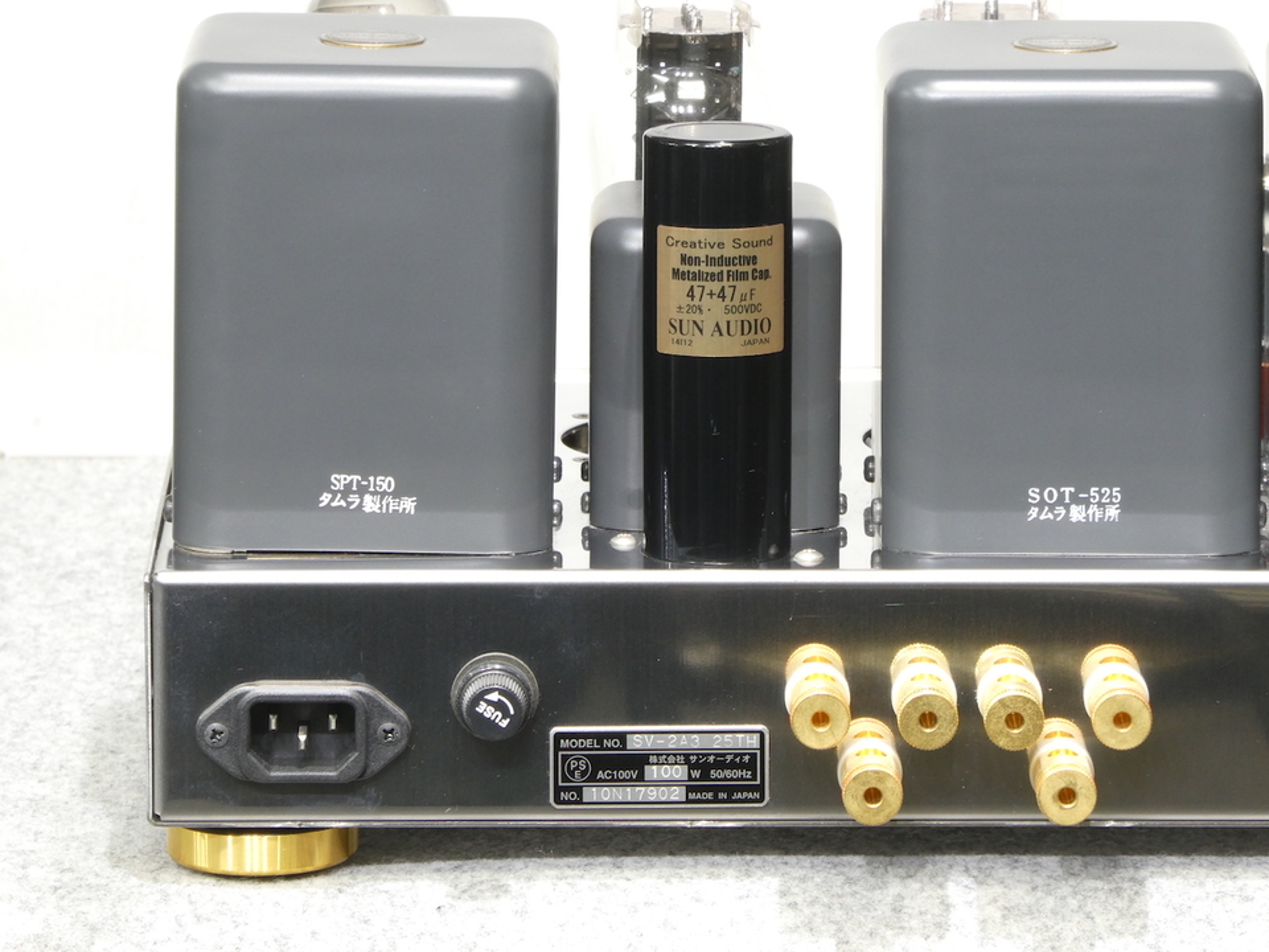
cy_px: 476
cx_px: 634
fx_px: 9165
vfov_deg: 5.9
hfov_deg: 7.9
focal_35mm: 250
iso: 200
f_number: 5.6
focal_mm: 44.8
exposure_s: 1/3.2
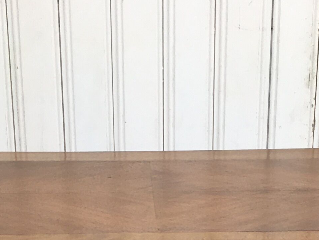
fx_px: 1125
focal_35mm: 122
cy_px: 493
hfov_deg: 16.1
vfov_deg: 11.0
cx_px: 178
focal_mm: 4.15
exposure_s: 1/487
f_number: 2.2
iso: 25
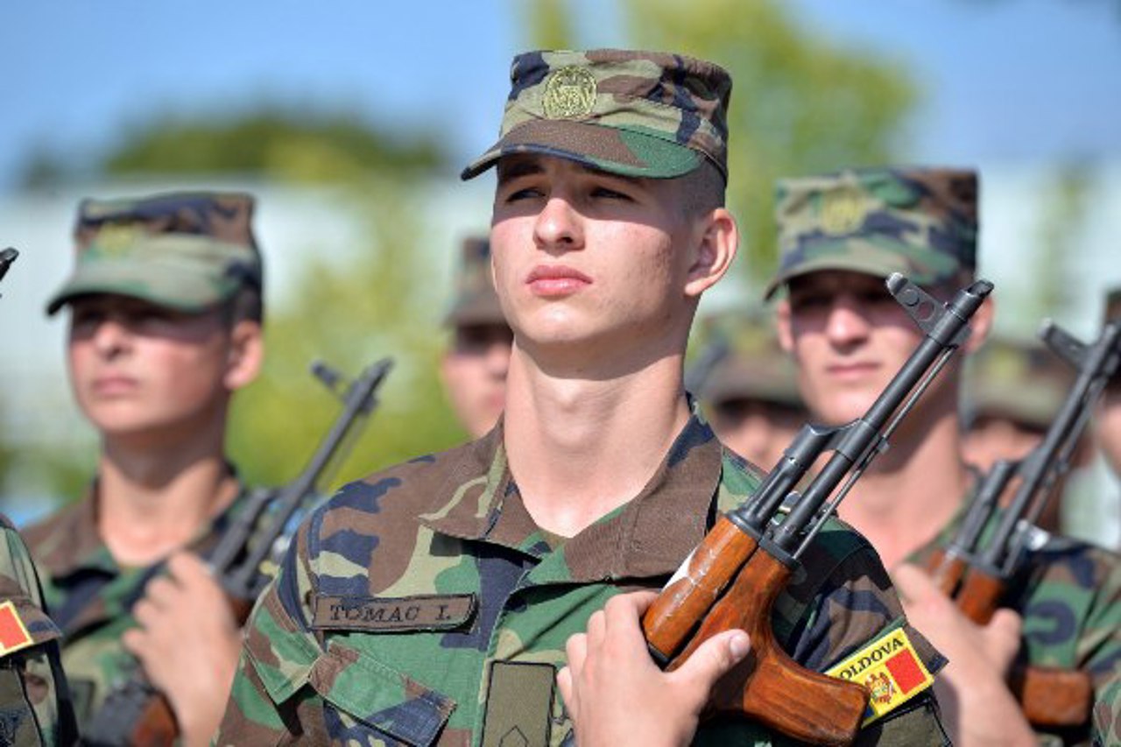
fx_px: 6227
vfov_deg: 6.9
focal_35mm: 200
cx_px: 560
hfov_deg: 10.3
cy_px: 374
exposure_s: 1/1250
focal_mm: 200
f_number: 4
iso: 100
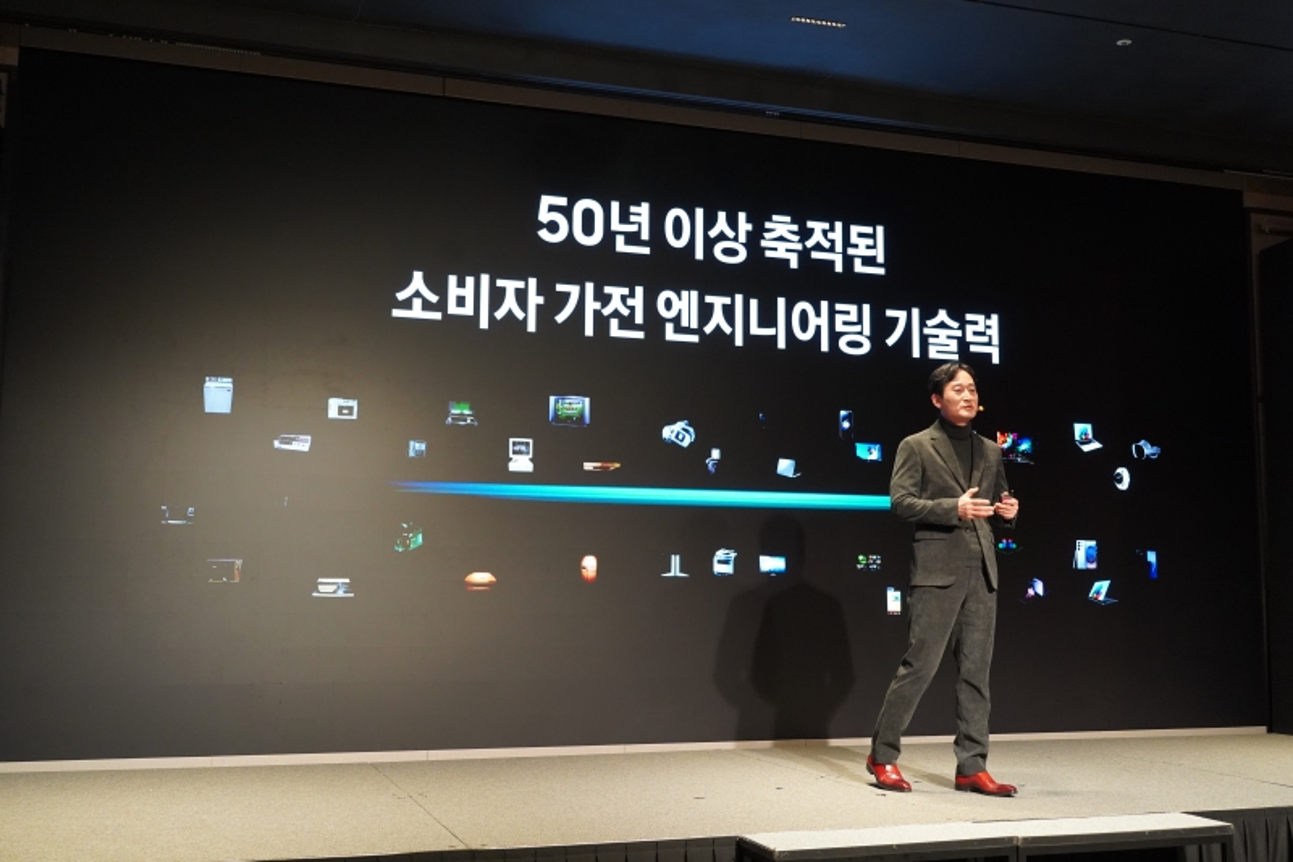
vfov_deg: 34.2
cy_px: 431
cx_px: 646
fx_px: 1400
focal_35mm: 39
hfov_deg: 49.6
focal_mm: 39
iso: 4000
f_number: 5
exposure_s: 1/160
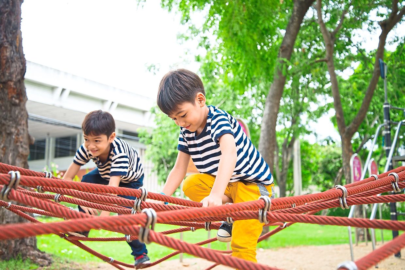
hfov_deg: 43.6
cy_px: 135
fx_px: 506
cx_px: 202
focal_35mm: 45
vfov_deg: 29.9
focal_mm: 45
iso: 200
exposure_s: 1/160
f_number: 4.2
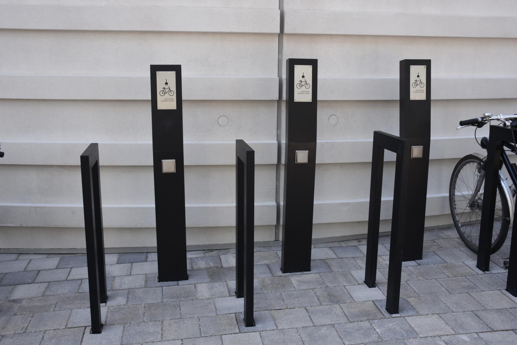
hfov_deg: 53.1
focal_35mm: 36
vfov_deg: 36.9
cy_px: 172
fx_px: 517
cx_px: 258
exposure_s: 1/125
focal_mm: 24
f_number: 5.6
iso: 100
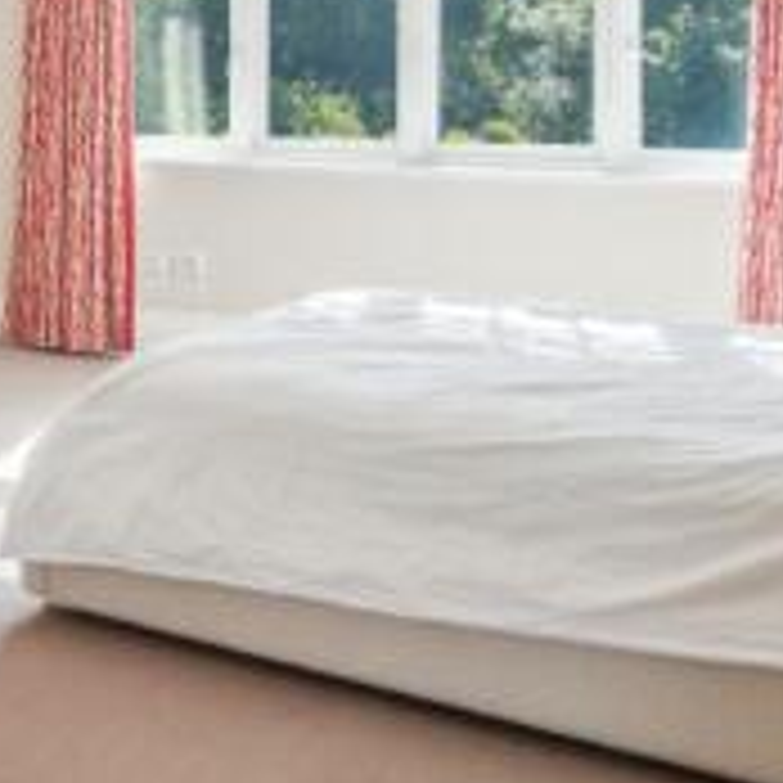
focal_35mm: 51
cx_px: 32
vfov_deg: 32.2
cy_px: 124
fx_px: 1305
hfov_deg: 31.3
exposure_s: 1/320
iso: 640
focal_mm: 16
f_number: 5
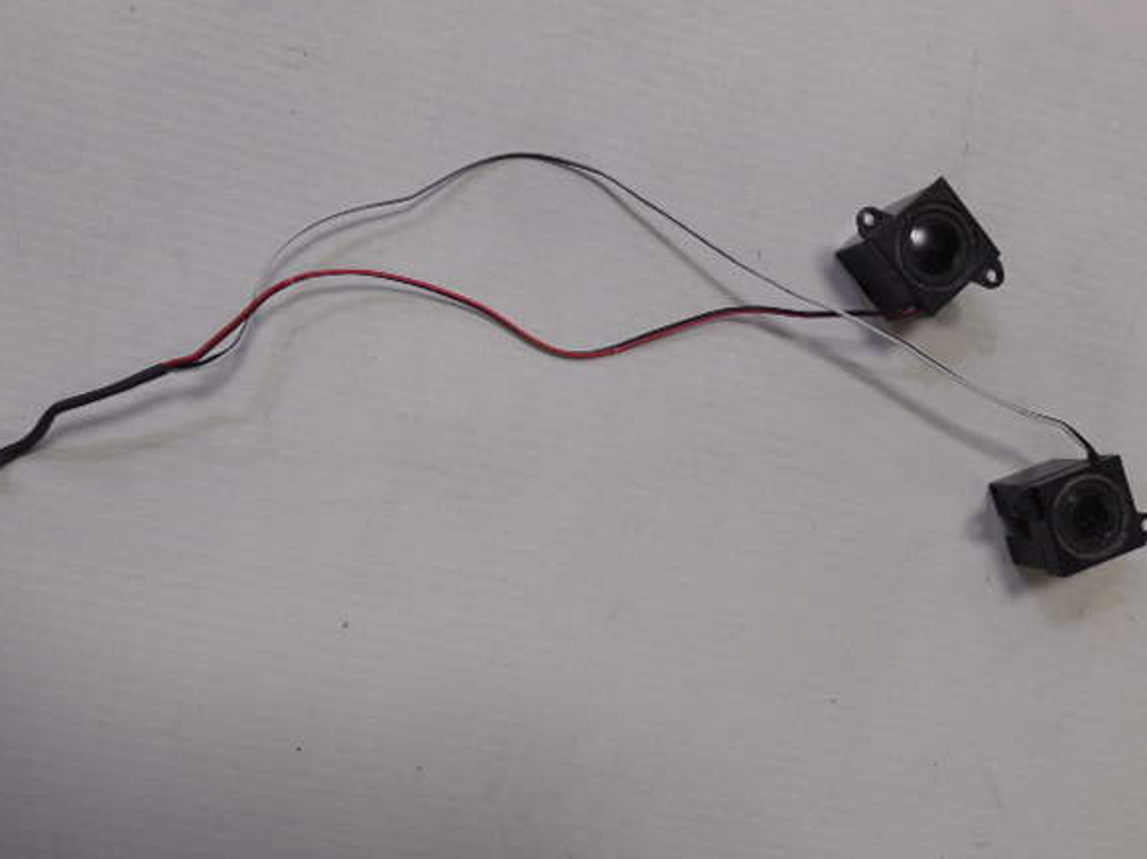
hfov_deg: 55.4
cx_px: 556
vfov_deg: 42.9
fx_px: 1093
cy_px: 451
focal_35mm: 33
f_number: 3.8
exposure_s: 1/30
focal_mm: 5.3
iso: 200
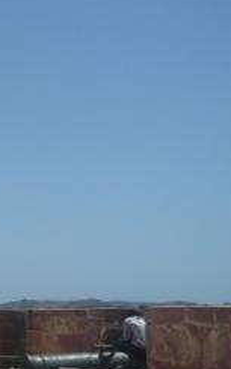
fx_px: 978
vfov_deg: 21.4
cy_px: 194
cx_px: -242
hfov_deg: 11.9
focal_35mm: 97
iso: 100
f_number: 8
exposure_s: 1/500
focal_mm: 5.8
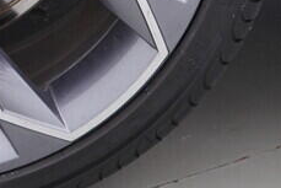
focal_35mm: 161
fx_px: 1257
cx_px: -108
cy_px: -130
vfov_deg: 8.3
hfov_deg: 12.3
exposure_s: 1/50
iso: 125
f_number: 3.2
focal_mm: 24
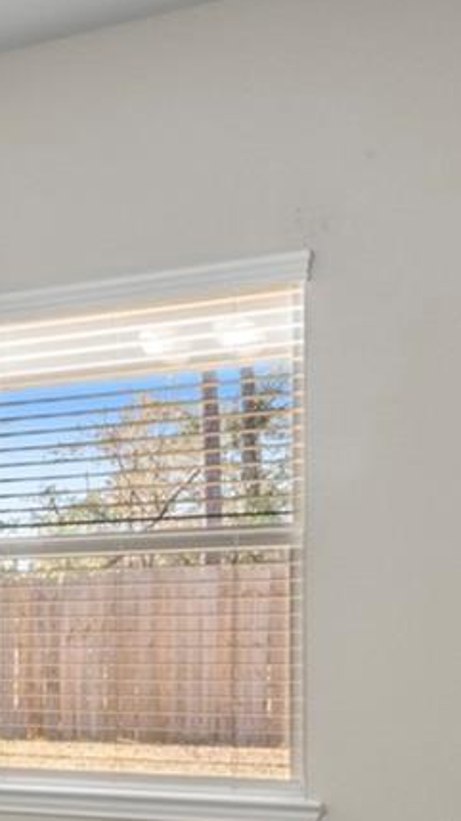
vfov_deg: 27.8
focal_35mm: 75
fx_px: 1631
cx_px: -801
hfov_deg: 11.6
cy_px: 623
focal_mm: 15
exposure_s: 2.5
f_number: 9
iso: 250
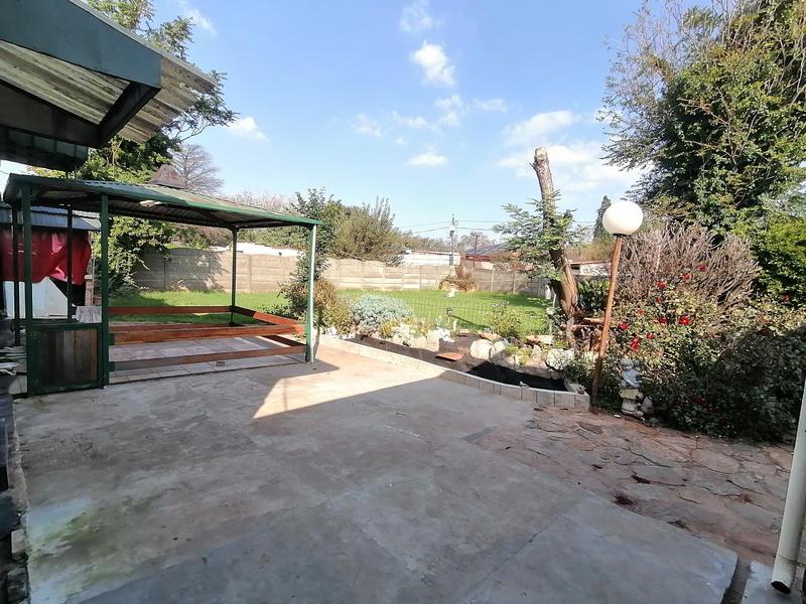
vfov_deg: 74.7
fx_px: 396
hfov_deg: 91.0
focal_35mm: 17
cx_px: 403
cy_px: 302
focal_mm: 1.78
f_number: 2.4
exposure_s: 1/474
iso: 50
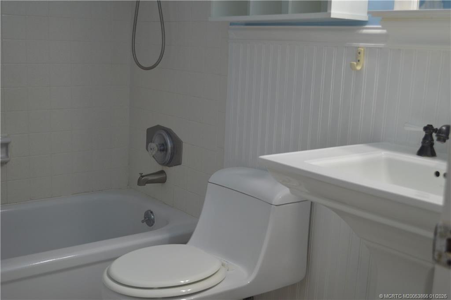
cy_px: 150
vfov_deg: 29.8
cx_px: 226
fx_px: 563
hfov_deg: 43.7
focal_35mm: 45
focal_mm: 30
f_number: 4.5
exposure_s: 1/60
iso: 400
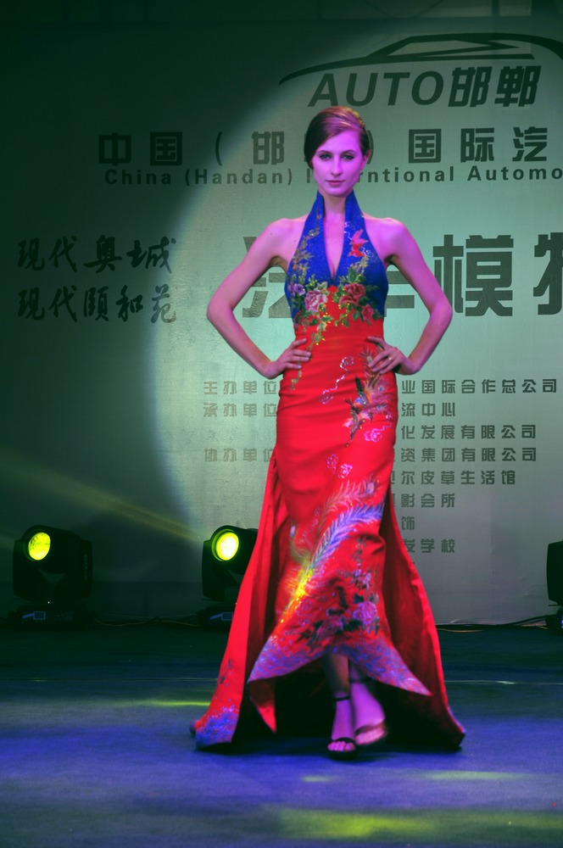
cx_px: 282
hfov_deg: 10.7
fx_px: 2999
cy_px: 424
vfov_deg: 16.1
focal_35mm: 128
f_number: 5.6
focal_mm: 85
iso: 200
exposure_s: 1/40
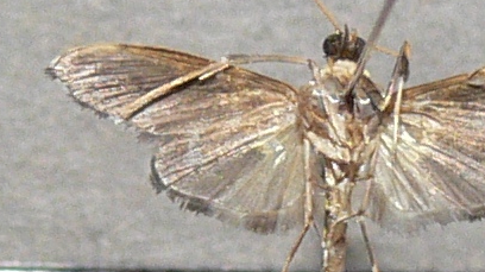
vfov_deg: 18.5
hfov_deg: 31.9
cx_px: 353
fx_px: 835
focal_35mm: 65
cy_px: 135
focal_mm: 8
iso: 100
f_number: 4
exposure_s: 1/30
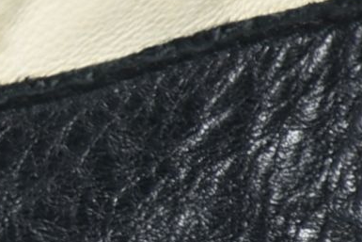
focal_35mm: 1634
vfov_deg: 0.8
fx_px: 16436
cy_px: 331
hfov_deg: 1.3
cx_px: -968
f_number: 10
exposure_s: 1/125
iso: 200
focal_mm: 140
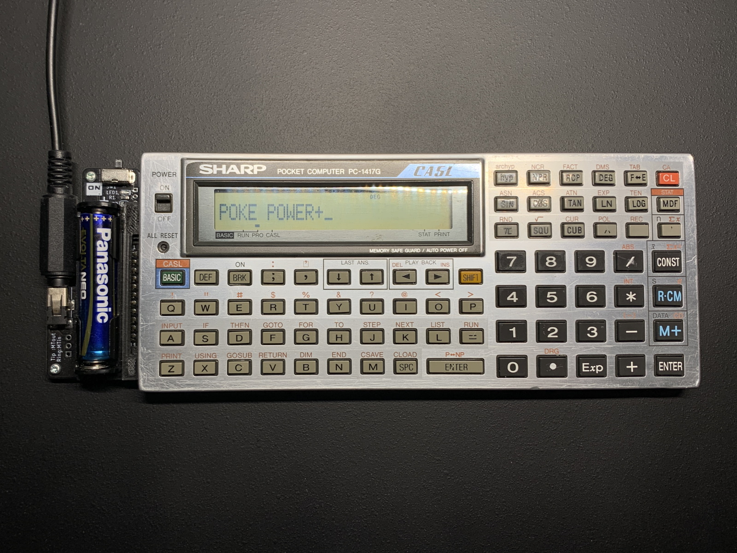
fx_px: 554
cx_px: 368
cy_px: 276
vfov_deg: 53.1
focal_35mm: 26
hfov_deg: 67.3
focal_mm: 4.25
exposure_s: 1/92
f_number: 1.8
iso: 25
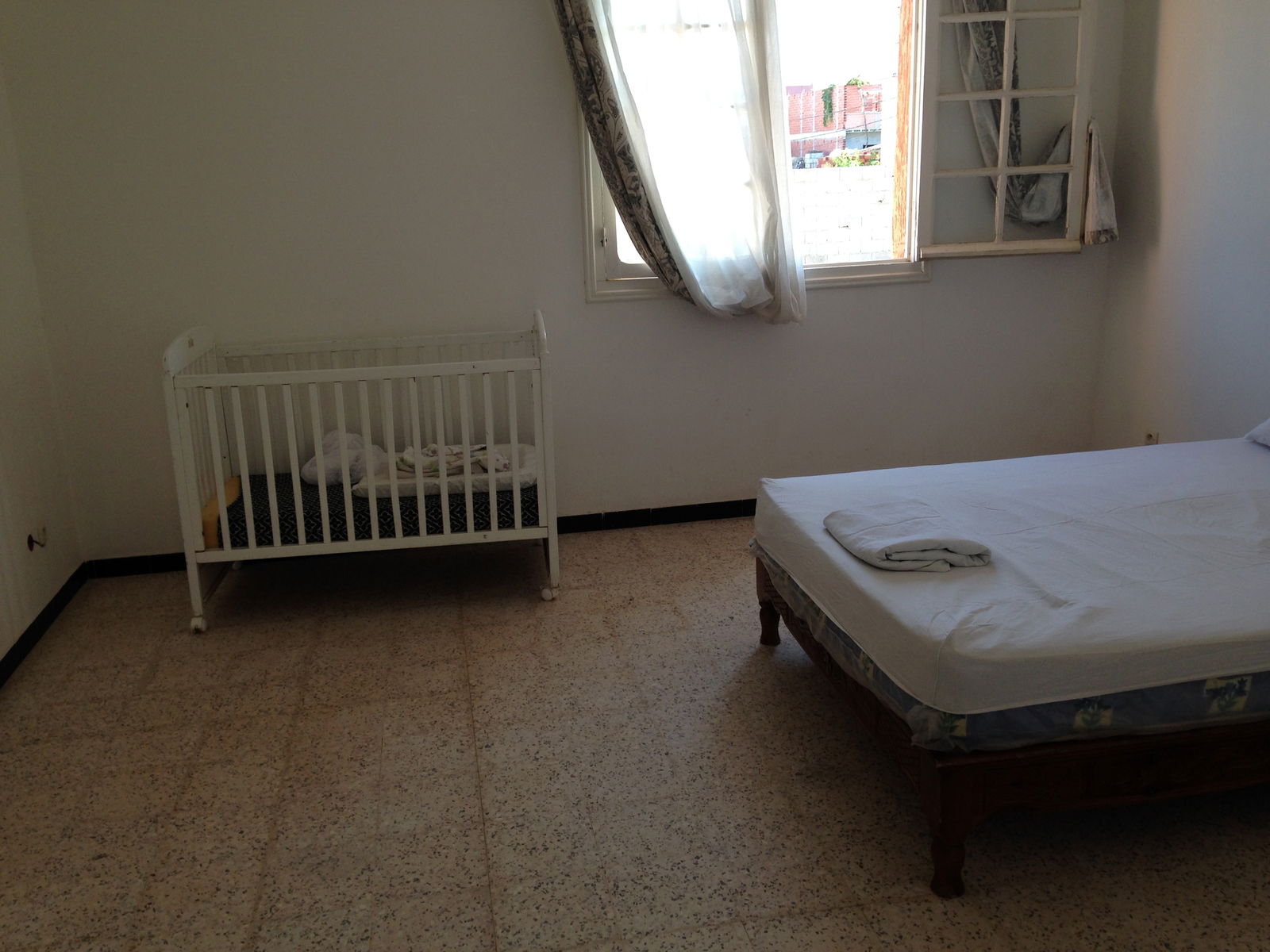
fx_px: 1211
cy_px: 476
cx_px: 635
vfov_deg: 42.9
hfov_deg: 55.4
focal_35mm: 33
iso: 50
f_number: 2.4
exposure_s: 1/120
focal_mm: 4.12
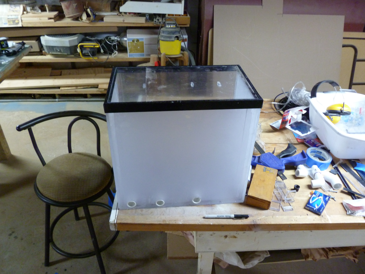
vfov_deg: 49.7
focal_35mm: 28
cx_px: 182
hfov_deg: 63.4
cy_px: 137
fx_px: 295
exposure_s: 1/10
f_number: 3.3
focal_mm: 5
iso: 400
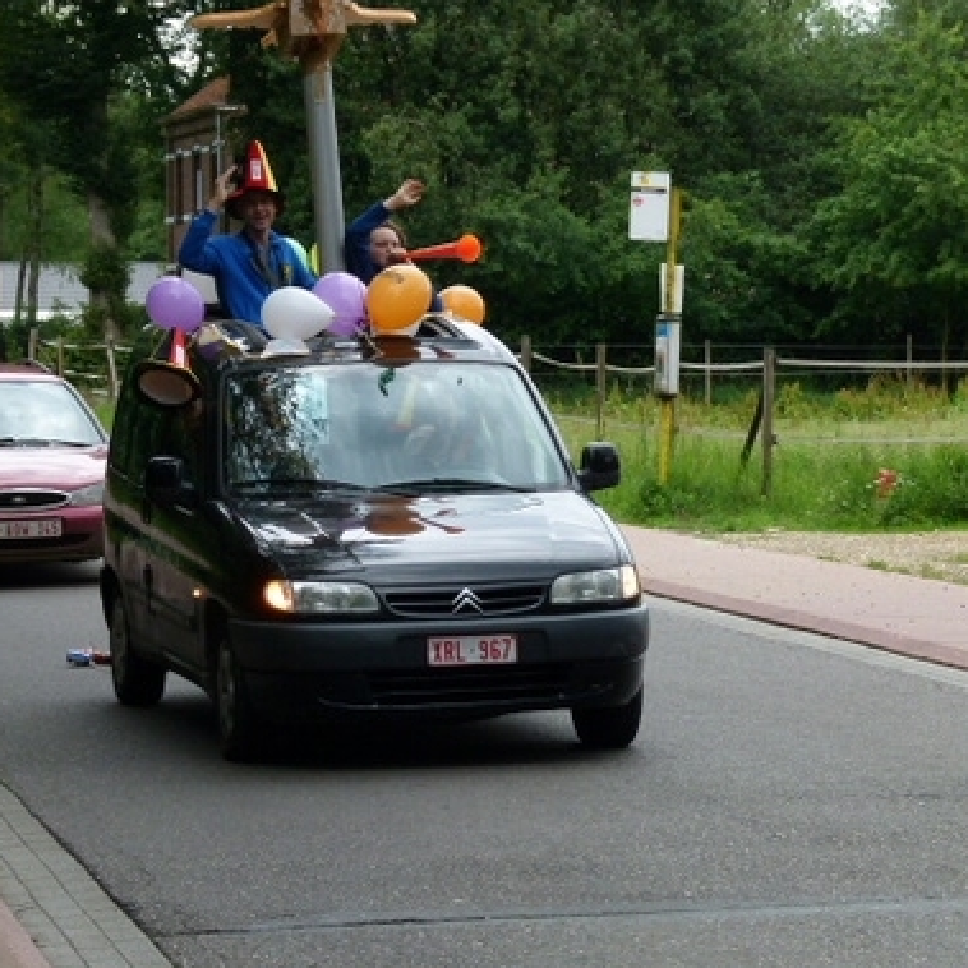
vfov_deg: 13.1
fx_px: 4208
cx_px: 488
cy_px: 529
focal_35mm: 133
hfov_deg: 13.1
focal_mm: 17.1
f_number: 4
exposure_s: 1/250
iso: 100
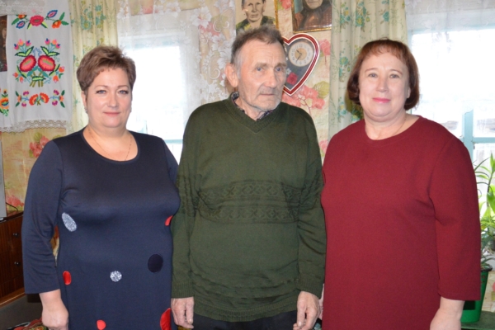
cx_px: 248
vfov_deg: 47.9
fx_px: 371
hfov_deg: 67.4
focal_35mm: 27
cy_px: 165
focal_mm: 18
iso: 1100
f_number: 3.5
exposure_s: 1/60
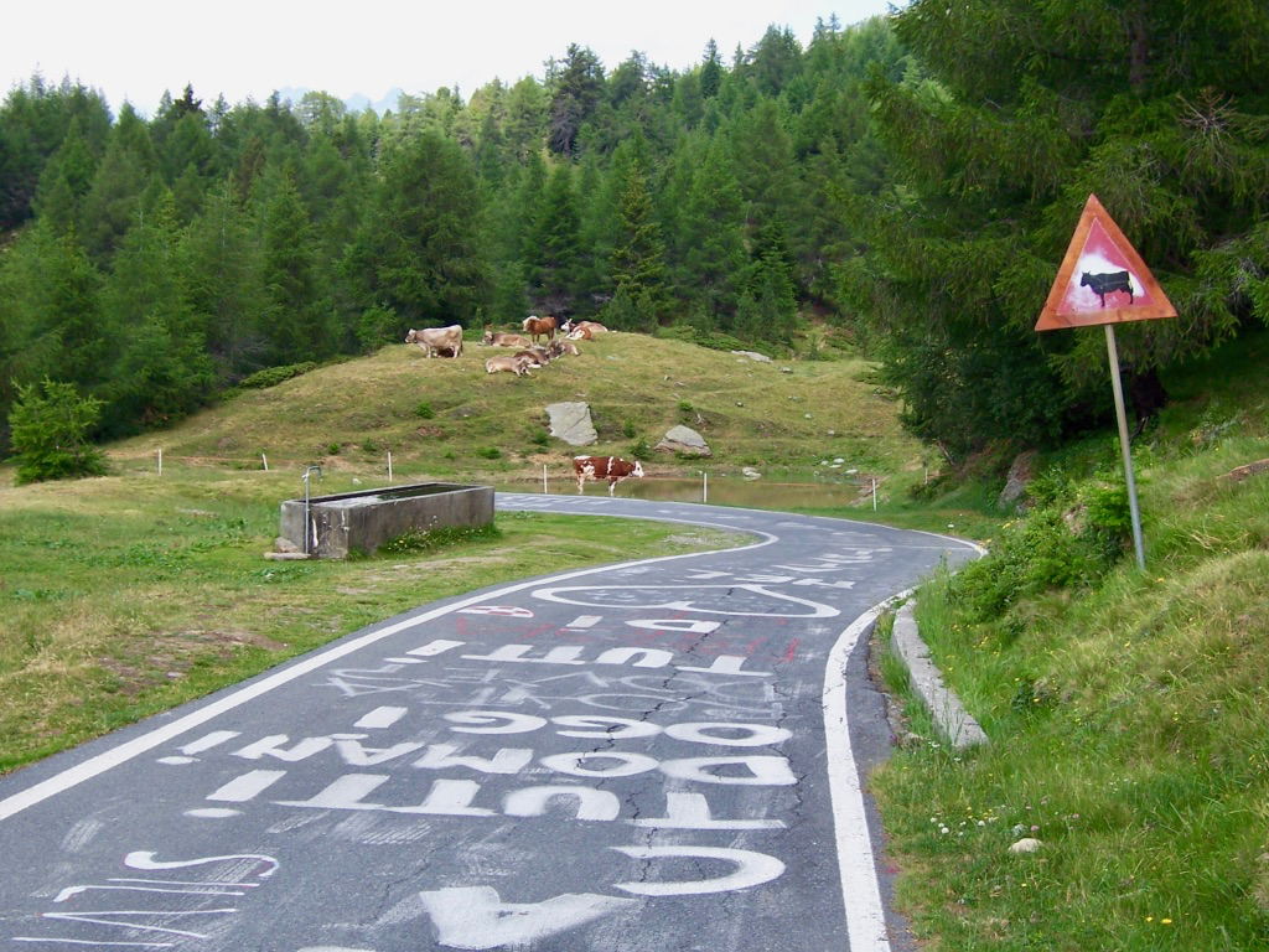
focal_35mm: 60
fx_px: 2200
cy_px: 476
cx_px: 634
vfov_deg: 24.4
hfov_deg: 32.2
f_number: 4.8
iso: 80
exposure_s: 1/180
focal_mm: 10
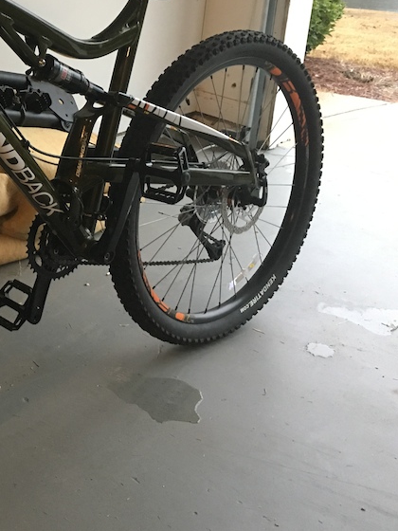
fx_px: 812
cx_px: -45
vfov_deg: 35.9
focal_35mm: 53
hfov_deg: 25.4
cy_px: 186
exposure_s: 1/24
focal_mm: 4.15
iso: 200
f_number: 2.2
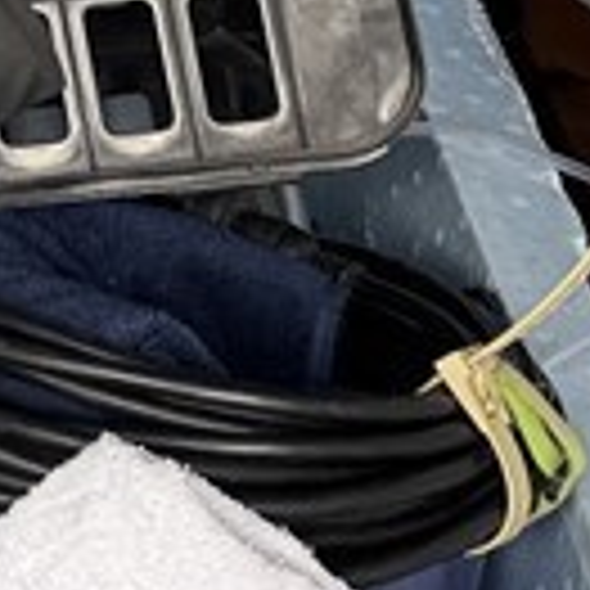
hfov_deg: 7.5
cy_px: -1076
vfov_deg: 7.9
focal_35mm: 195
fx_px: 3760
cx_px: -1378
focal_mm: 6.76
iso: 64
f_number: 1.78
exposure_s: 1/121
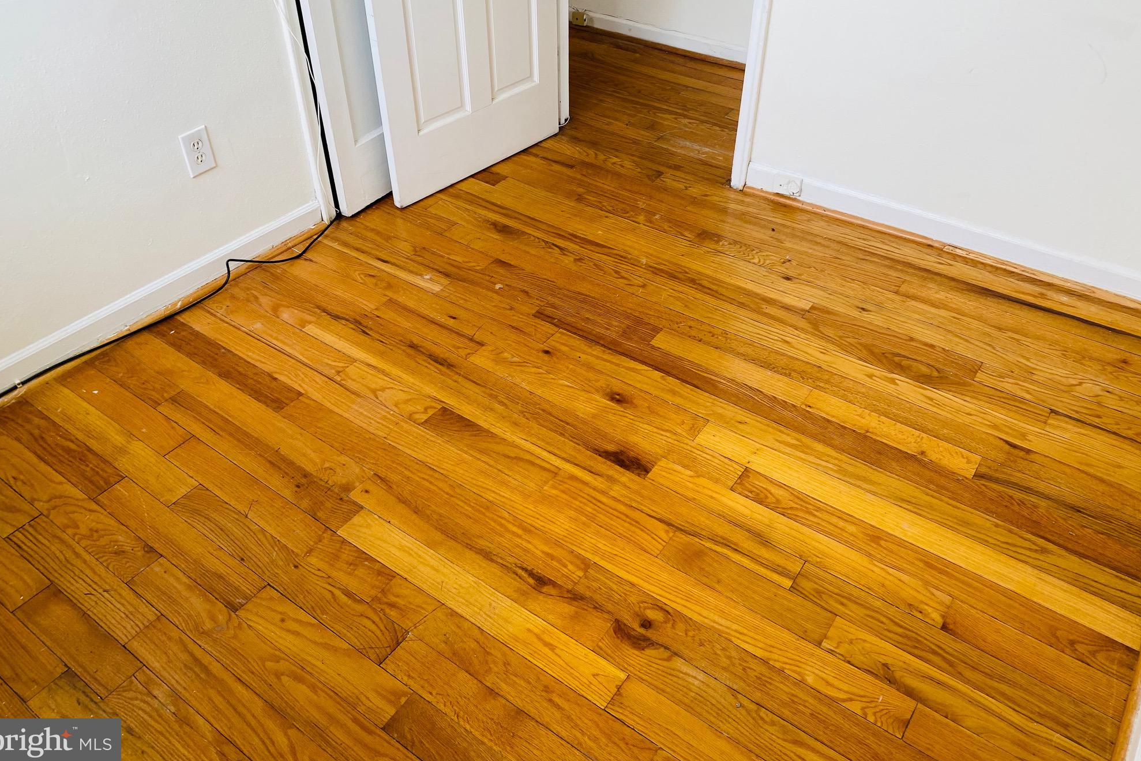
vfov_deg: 46.3
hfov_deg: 65.5
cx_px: 568
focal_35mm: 28
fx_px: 887
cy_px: 323
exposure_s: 1/60
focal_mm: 4.25
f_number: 1.8
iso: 80
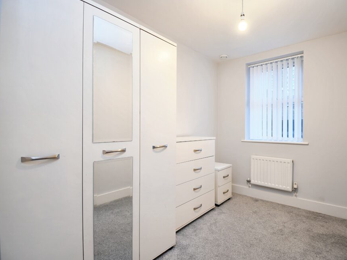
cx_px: 201
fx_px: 170
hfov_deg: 90.3
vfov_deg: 74.7
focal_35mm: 17
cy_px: 129
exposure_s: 1/4
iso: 100
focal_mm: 10
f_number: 4.5
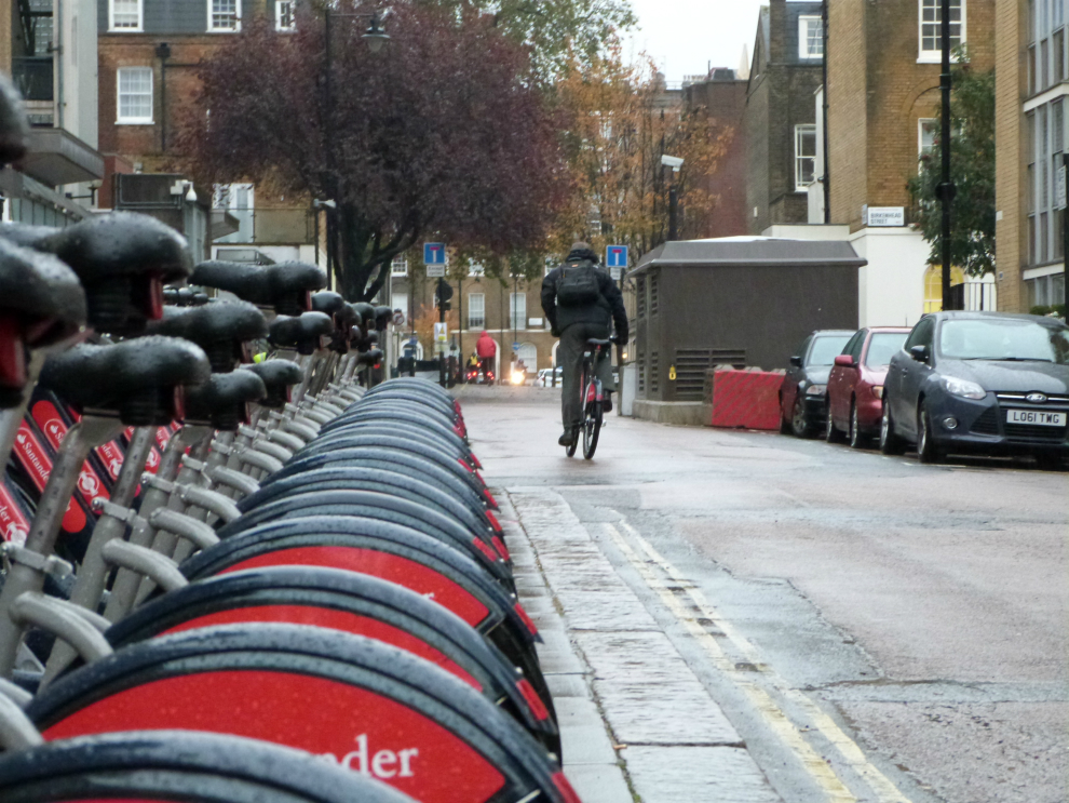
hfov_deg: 19.6
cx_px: 534
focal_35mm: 100
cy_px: 402
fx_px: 3089
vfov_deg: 14.8
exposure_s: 1/80
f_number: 3.5
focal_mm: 18.2
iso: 800
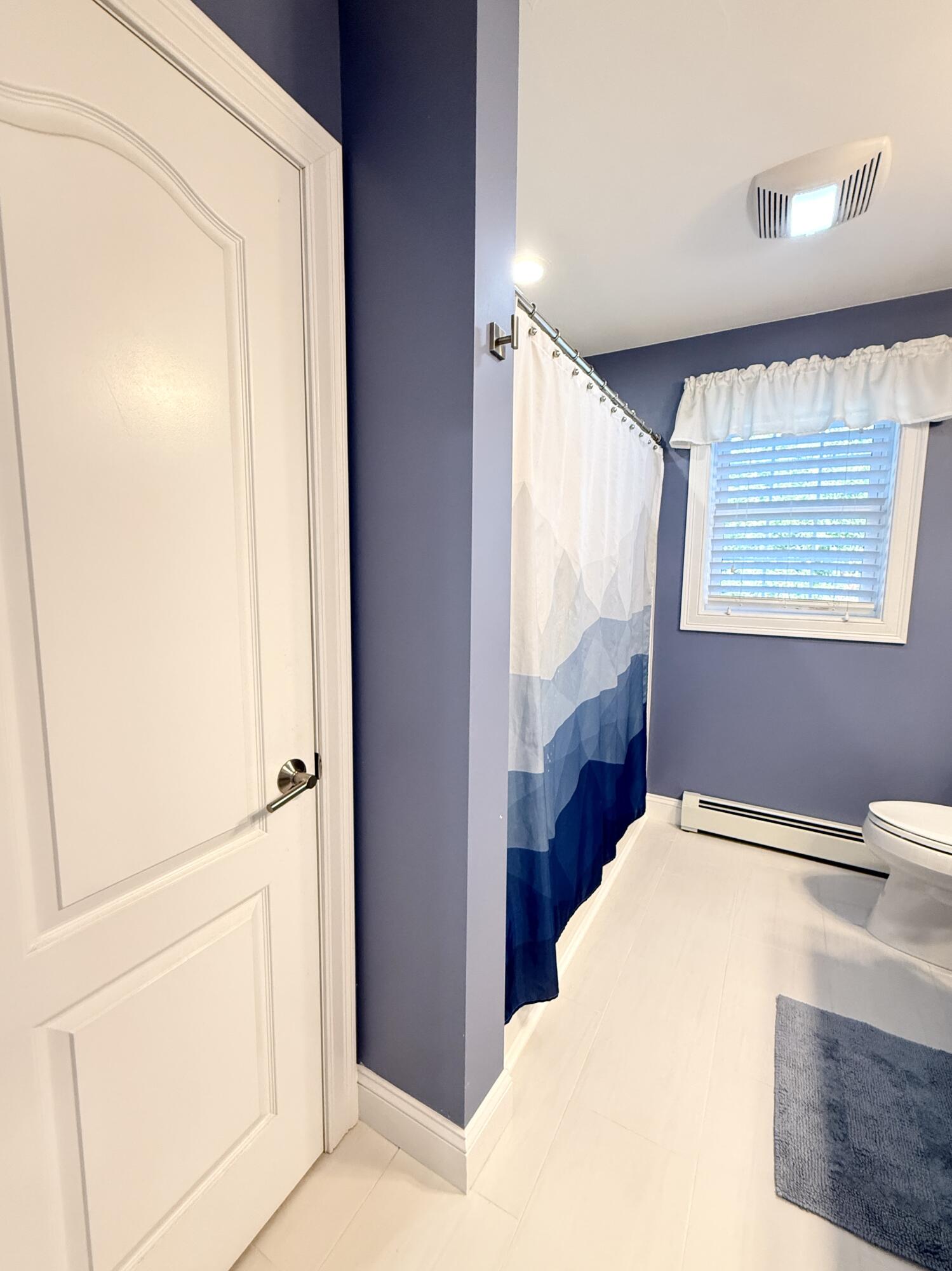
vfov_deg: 102.1
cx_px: 476
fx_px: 514
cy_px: 636
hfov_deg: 85.6
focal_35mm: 14
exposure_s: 1/60
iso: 400
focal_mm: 2.22
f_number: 2.2
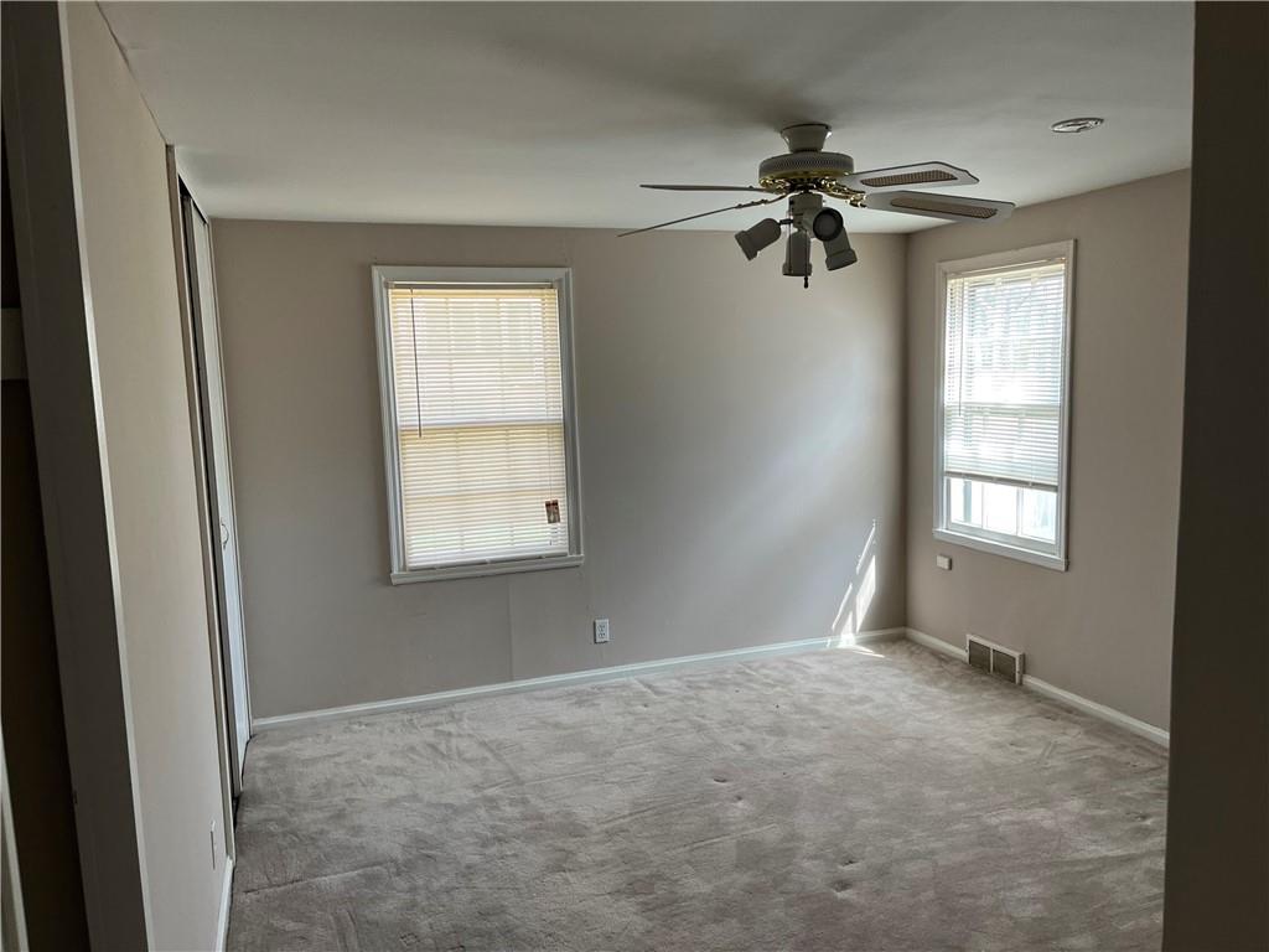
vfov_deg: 53.1
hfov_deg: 67.3
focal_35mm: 26
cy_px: 476
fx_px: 953
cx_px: 634
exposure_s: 1/121
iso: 64
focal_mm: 5.1
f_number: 1.6
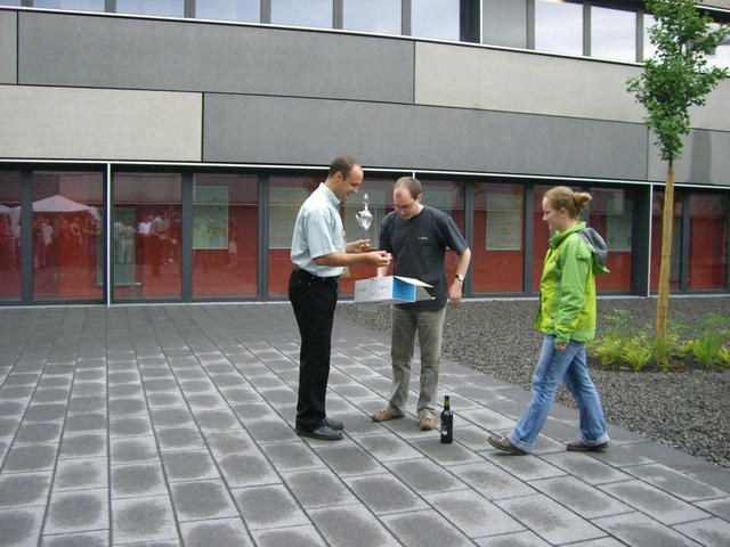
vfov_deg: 37.7
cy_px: 274
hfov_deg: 49.0
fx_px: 801
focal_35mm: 38
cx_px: 365
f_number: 2.7
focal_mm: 6.2
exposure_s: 1/125
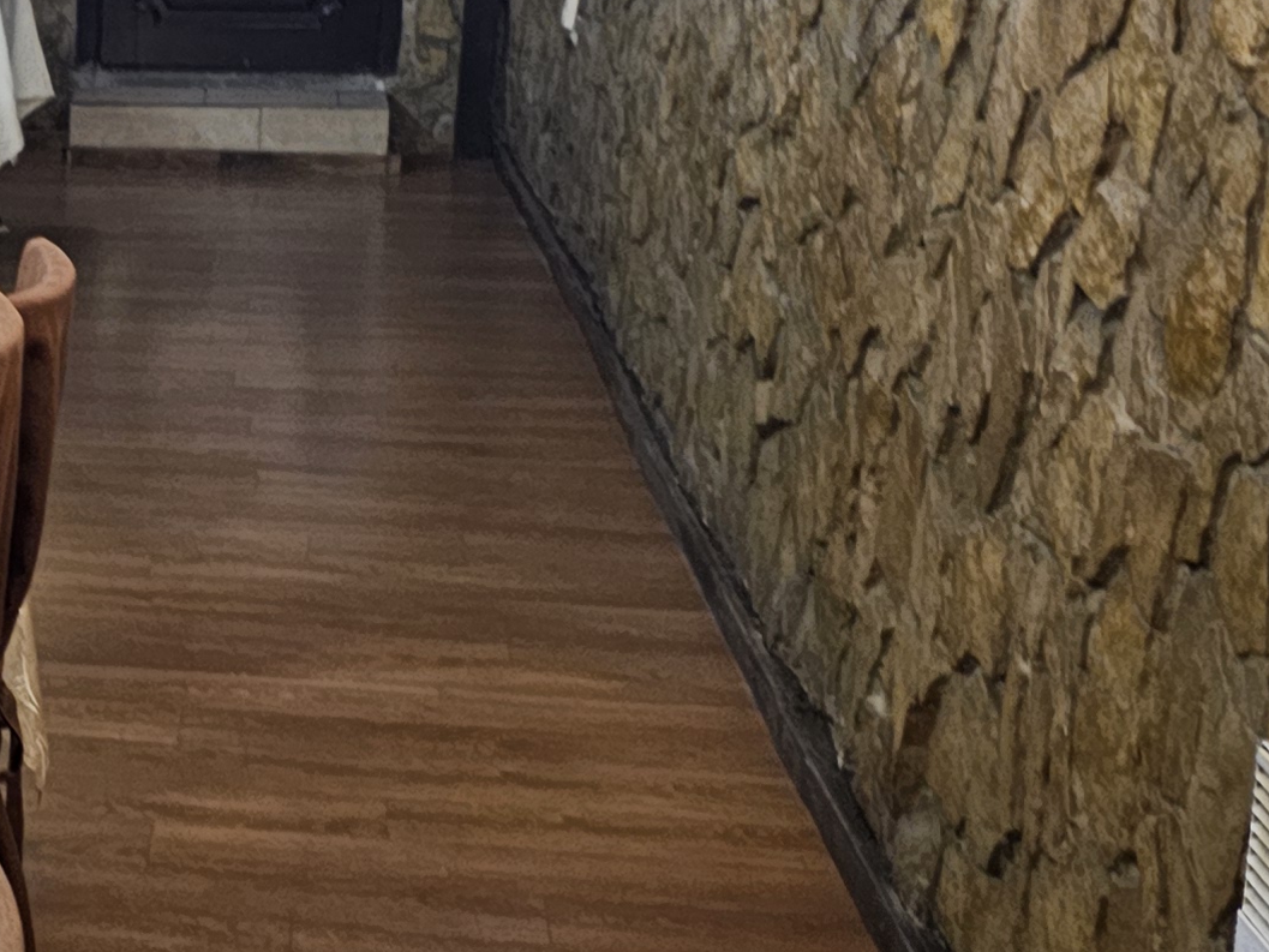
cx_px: -292
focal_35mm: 87
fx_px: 3190
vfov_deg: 17.0
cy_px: 462
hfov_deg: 20.8
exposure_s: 1/25
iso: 800
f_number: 1.7
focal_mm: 6.3
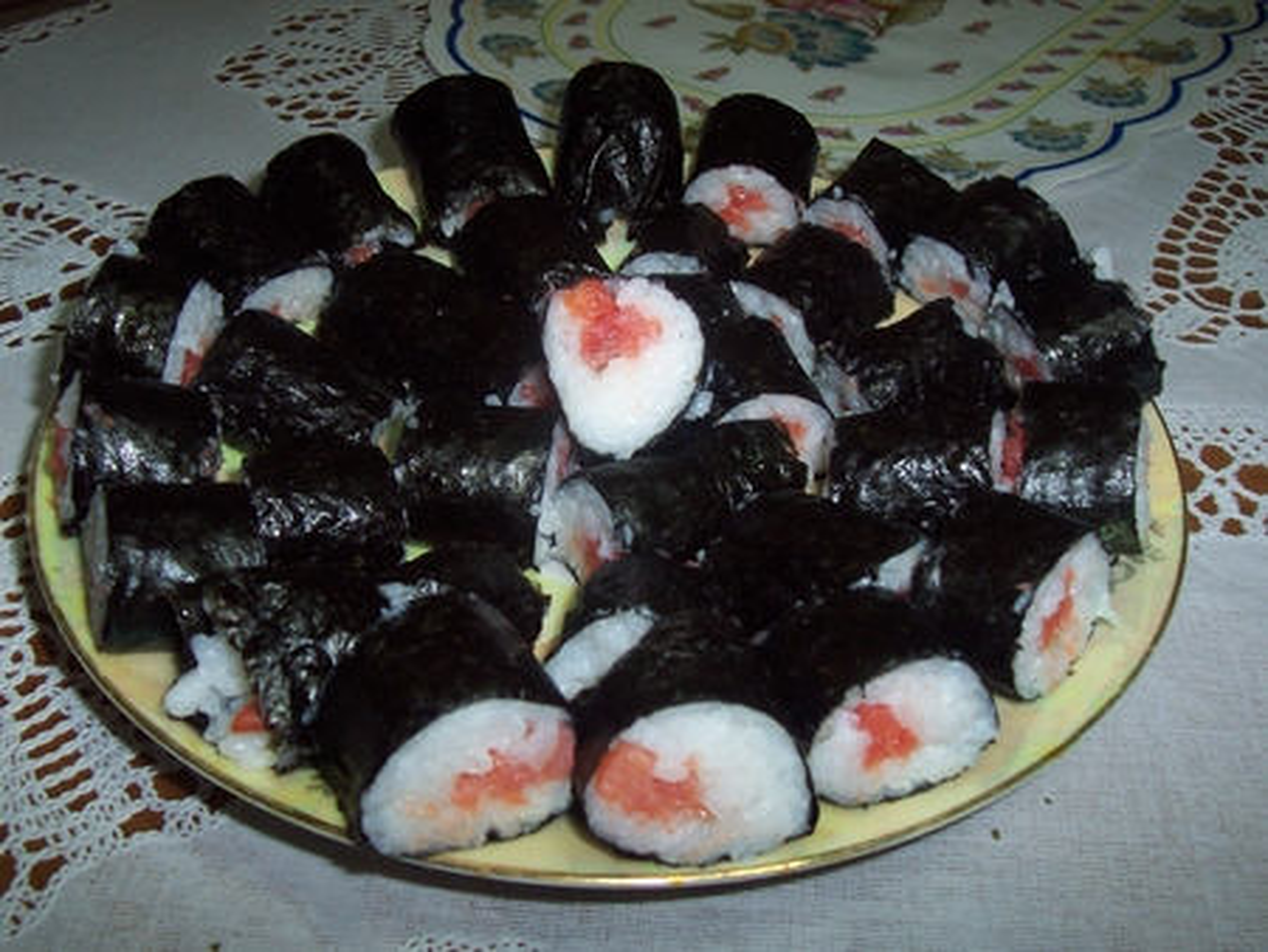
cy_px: 476
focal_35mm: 37
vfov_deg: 38.7
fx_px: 1356
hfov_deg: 50.1
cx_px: 634
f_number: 2.8
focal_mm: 5.6
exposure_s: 1/60
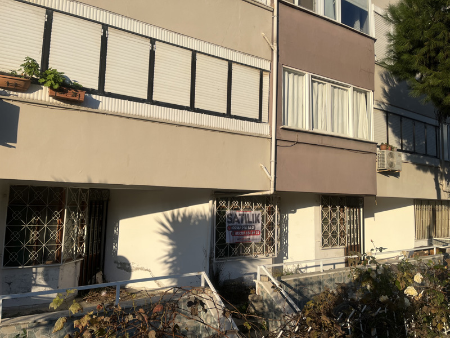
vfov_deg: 53.1
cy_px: 169
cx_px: 225
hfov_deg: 67.3
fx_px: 338
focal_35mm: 26
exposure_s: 1/5076
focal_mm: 5.1
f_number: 1.6
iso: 50
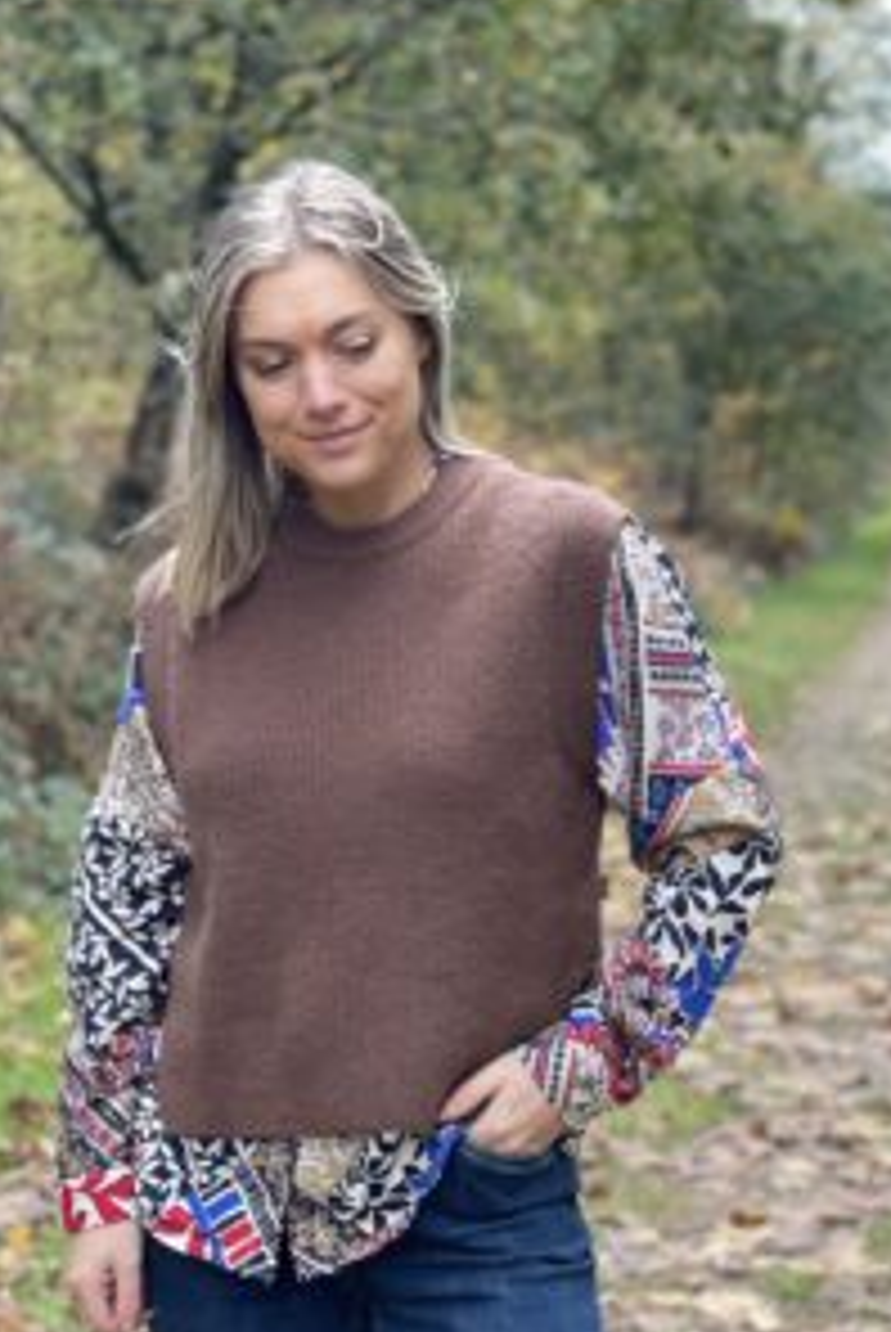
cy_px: 760
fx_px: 2704
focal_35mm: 73
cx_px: 504
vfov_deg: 27.6
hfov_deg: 18.7
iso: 80
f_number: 2
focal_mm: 6
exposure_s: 1/122
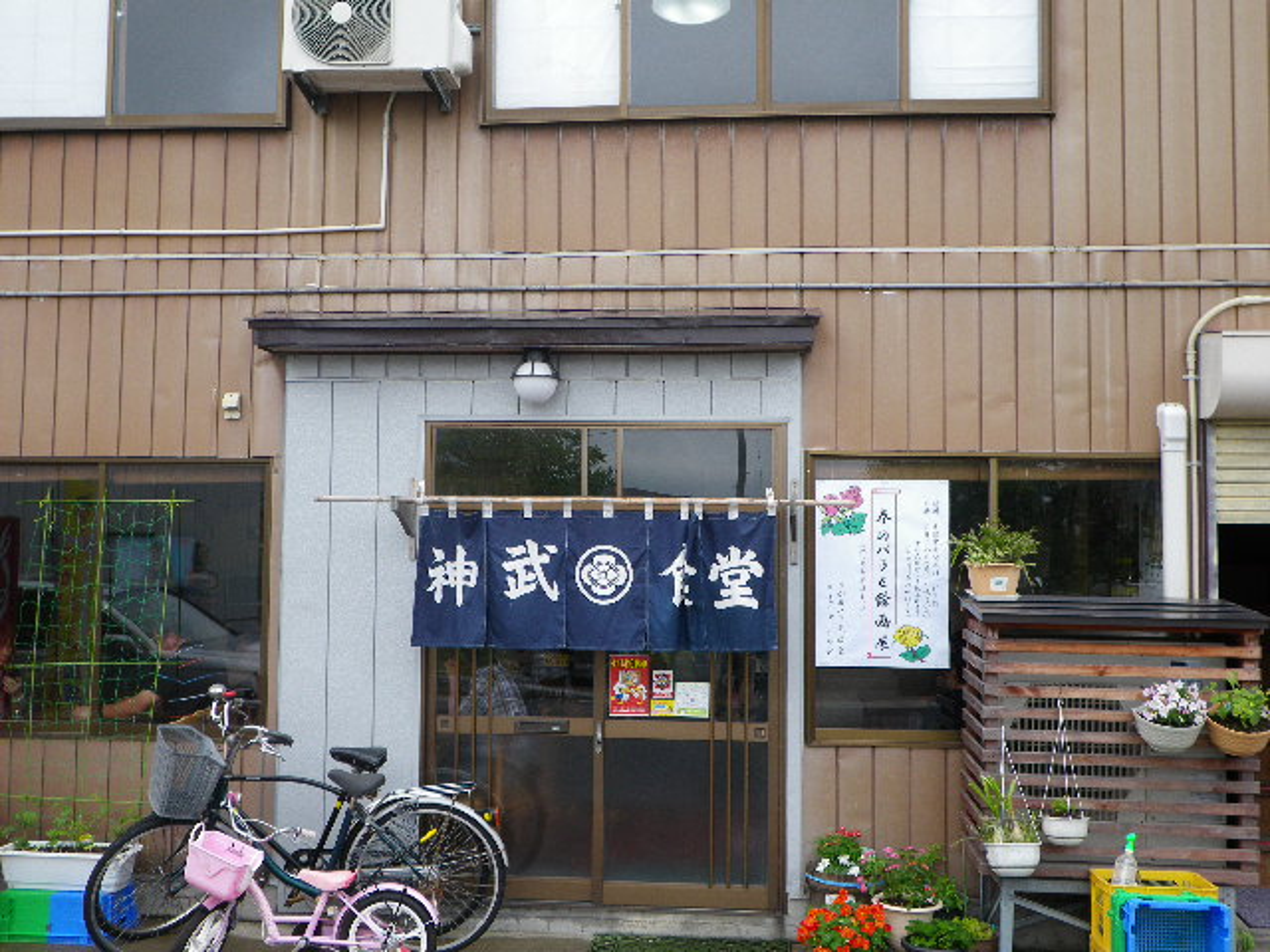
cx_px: 635
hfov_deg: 47.9
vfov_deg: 36.8
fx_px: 1431
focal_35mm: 39
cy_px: 476
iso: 64
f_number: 3
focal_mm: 6.9
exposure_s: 1/320
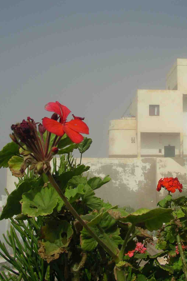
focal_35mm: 52
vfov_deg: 38.2
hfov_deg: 25.4
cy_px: 139
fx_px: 405
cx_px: 159
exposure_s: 1/400
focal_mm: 5.7
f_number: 6.9
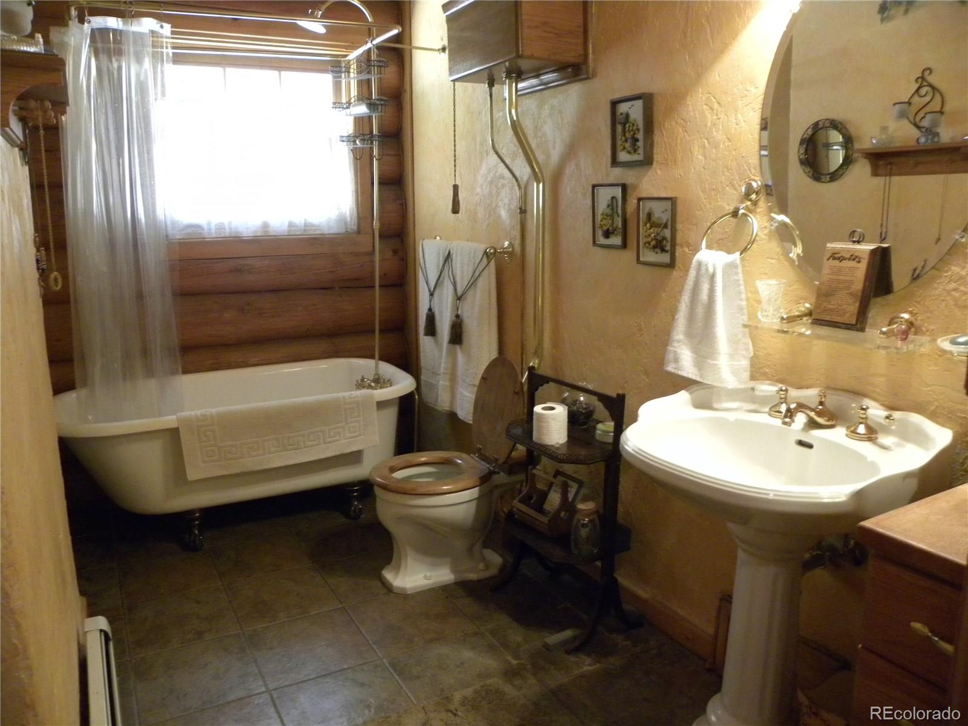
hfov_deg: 67.3
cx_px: 484
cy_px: 363
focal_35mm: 26
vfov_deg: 53.1
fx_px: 727
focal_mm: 4.6
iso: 400
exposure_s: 1/14.6
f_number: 2.8
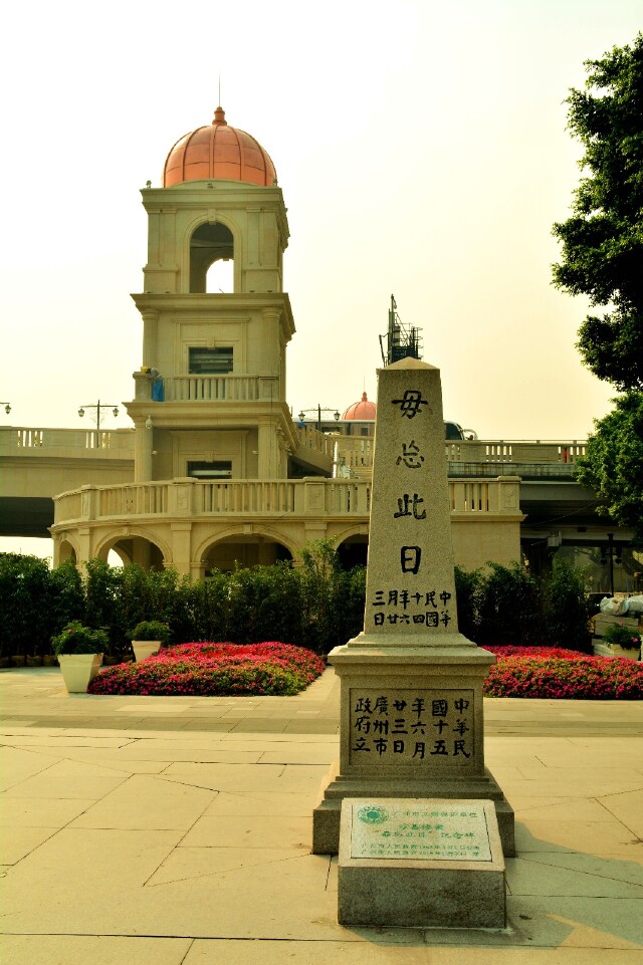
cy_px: 482
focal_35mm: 38
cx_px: 322
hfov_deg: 35.5
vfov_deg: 51.3
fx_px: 1005
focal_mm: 25
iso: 200
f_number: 11
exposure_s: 1/400
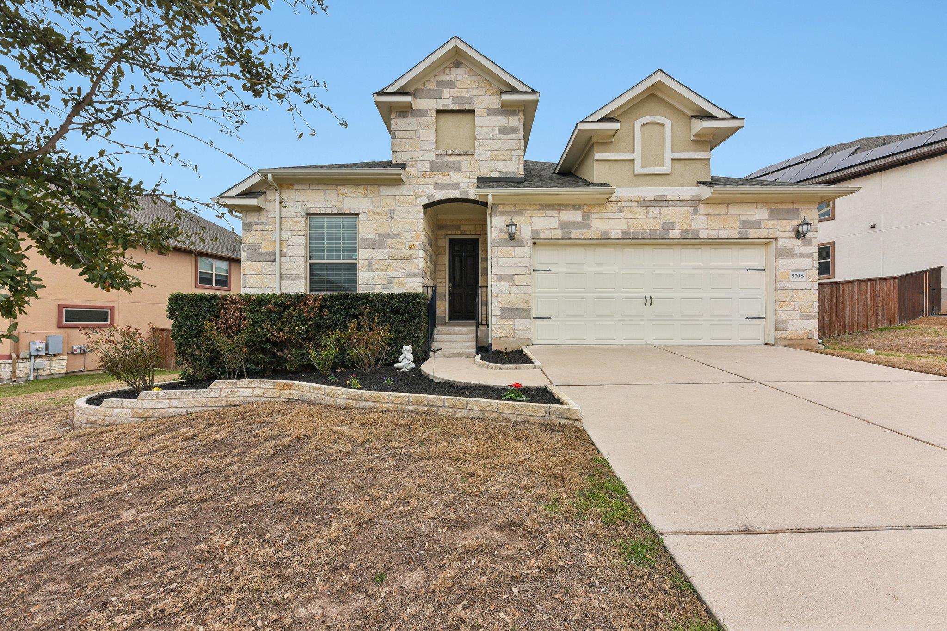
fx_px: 368
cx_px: 474
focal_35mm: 14
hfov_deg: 104.3
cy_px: 316
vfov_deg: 81.2
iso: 100
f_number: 8
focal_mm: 14
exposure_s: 1/320
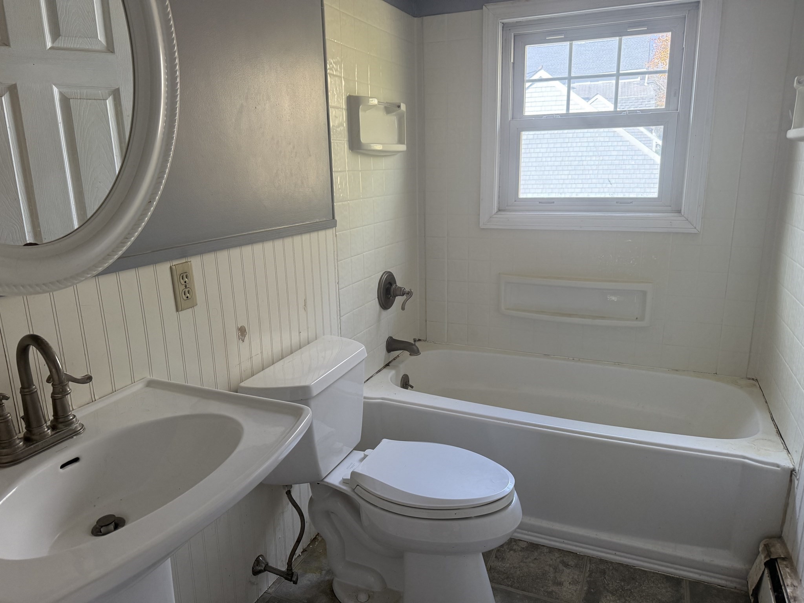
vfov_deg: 56.8
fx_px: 557
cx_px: 402
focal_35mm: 24
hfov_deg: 71.6
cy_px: 302
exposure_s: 1/112
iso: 200
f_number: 1.78
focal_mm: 6.76
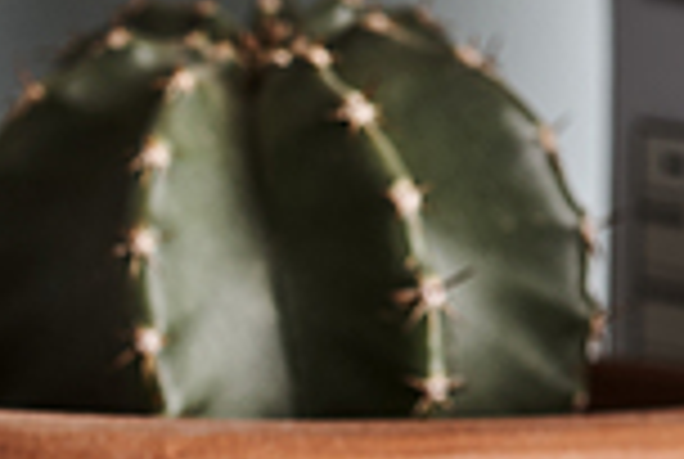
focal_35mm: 484
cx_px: -601
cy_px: 794
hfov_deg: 4.2
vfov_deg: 2.8
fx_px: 9214
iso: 50
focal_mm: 85
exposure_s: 1/125
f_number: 7.1
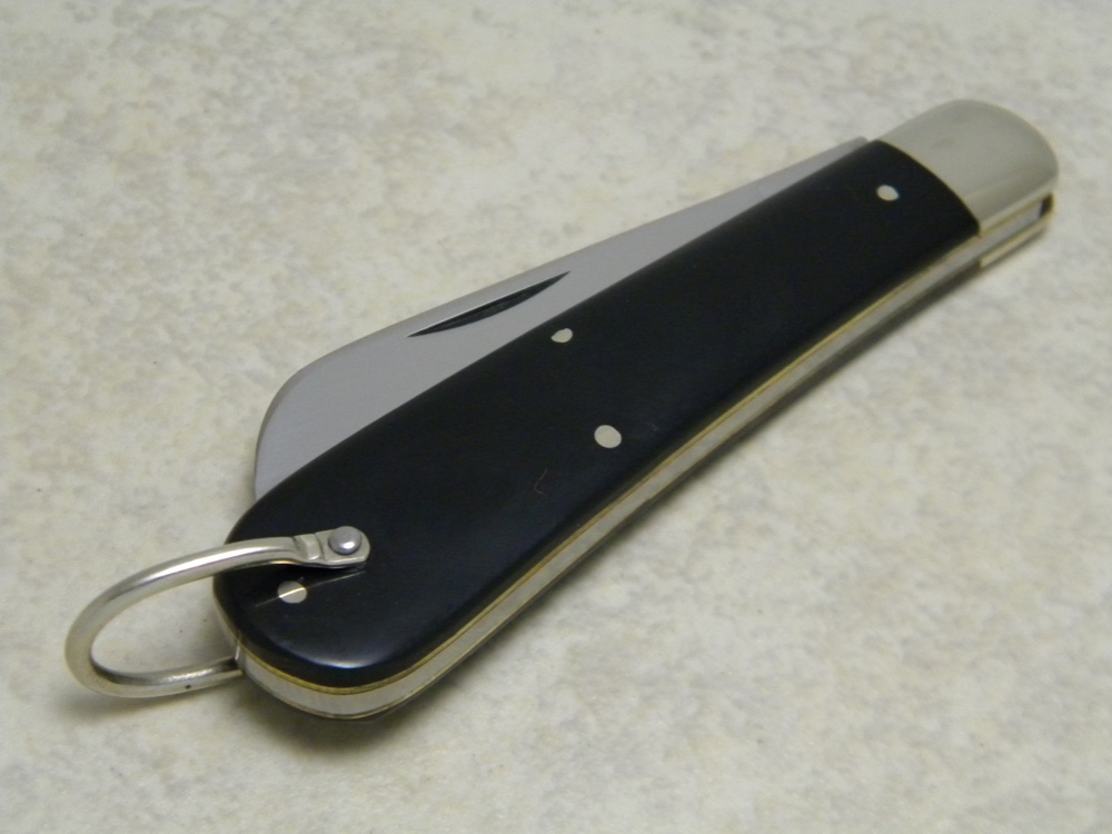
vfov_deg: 14.1
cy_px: 417
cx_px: 556
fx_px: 3373
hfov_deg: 18.7
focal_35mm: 105
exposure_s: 1/23.7
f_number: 4.7
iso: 400
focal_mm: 19
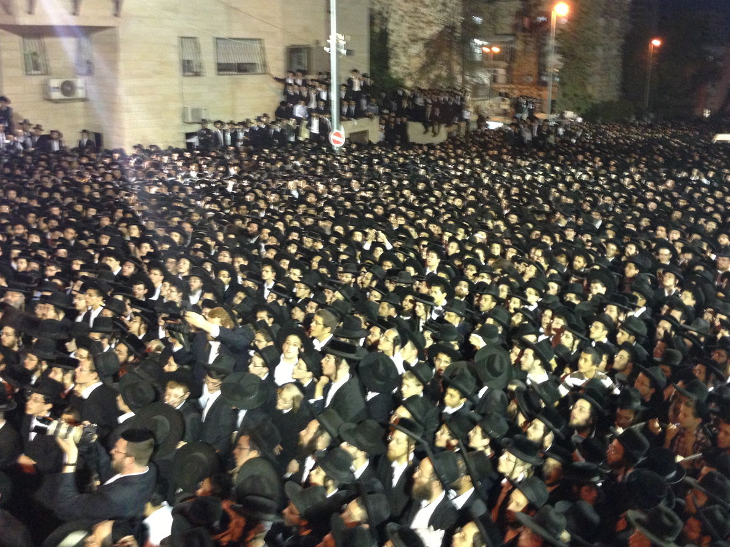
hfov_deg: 47.7
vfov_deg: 36.7
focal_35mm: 39
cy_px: 231
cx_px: 419
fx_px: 822
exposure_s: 1/20
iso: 320
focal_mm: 4.13
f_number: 2.4
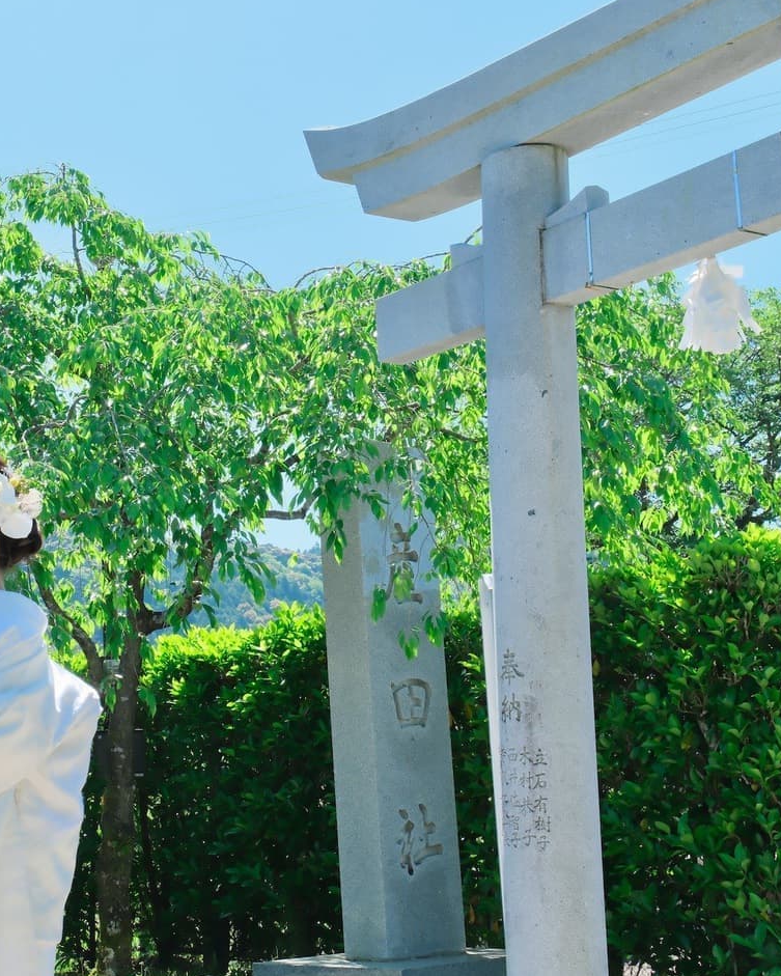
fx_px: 1618
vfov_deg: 33.6
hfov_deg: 26.5
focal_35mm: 56
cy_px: 490
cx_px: 129
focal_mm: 26.2
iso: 800
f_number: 9
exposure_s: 1/250
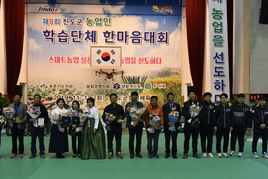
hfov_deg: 55.7
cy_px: 109
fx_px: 253
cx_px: 125
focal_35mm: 34
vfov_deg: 38.7
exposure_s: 1/125
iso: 1000
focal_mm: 27
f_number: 4
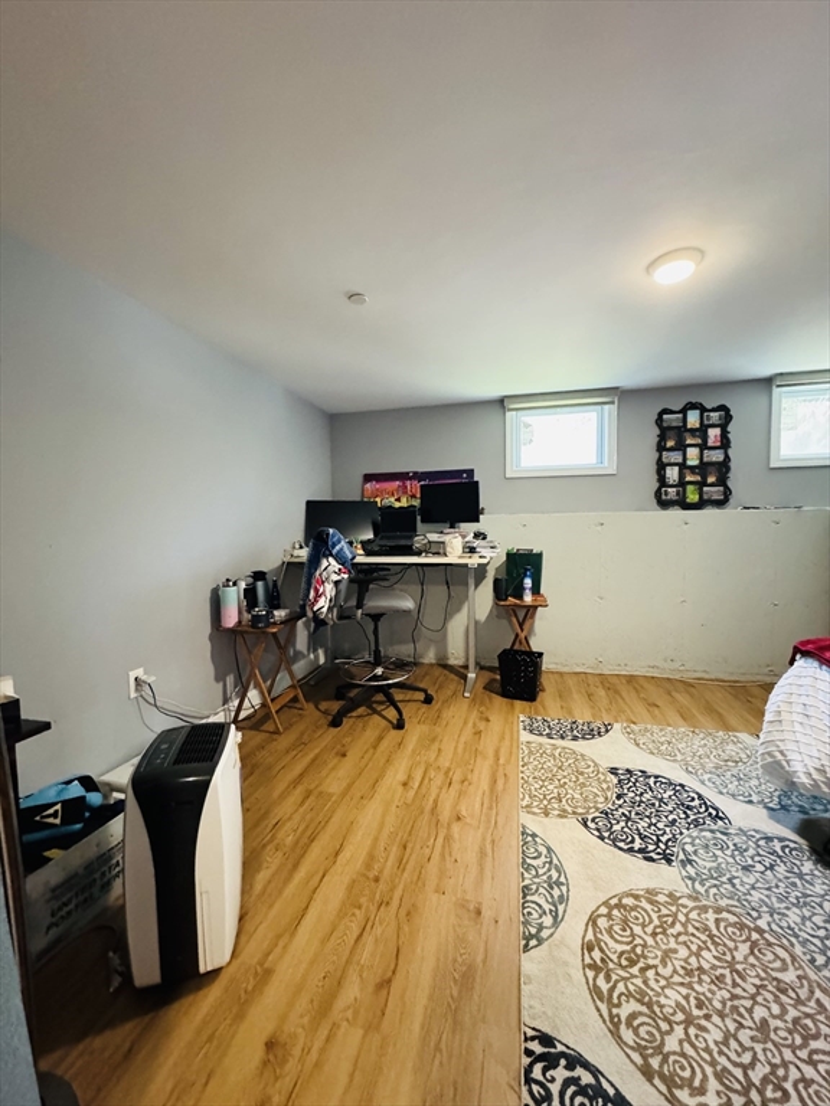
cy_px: 553
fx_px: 448
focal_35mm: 14
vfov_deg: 102.1
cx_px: 415
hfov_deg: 85.7
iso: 1250
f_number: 2.2
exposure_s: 1/60
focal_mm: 2.22
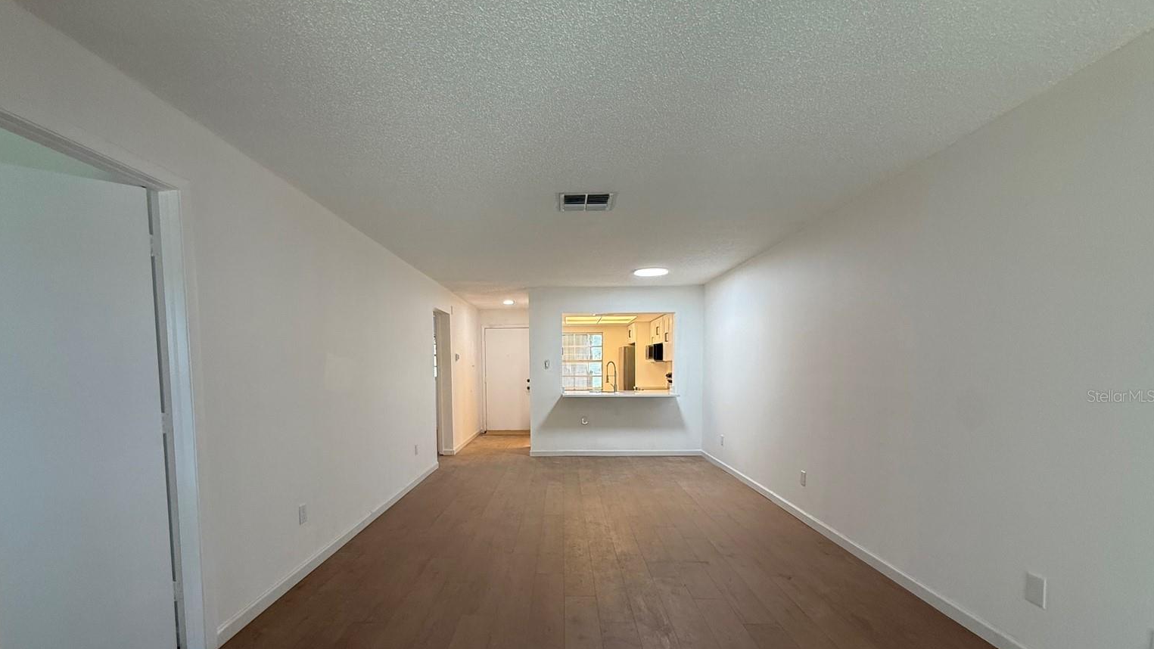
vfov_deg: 66.3
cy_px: 396
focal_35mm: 16
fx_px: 490
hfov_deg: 99.3
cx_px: 553
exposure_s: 1/120
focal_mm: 2.22
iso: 200
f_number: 2.2
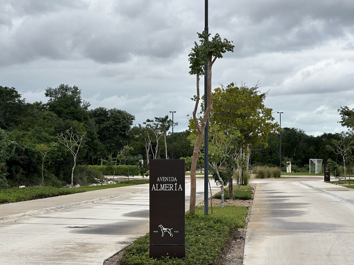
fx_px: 787
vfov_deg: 19.1
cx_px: 177
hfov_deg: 25.3
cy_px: 132
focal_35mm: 77
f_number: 2.8
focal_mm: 9
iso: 32
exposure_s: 1/834
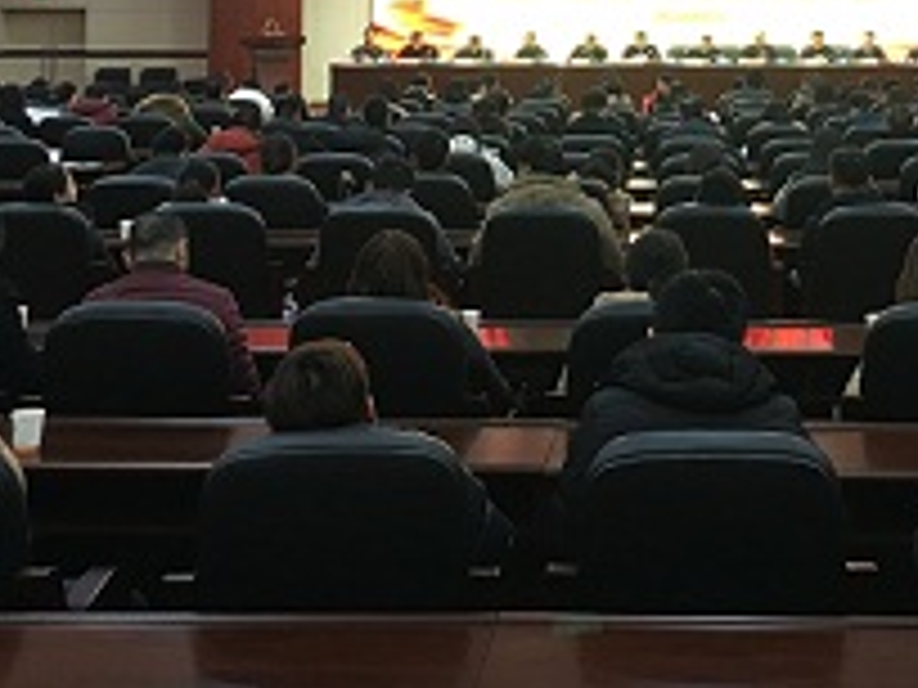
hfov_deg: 29.4
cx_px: 666
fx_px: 1724
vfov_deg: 21.4
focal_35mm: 65
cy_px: -76
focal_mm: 4.15
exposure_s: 1/17
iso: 50
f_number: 2.2
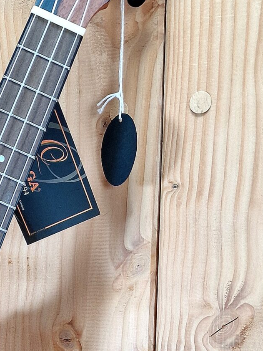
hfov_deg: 20.1
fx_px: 709
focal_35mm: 70
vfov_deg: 27.0
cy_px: 302
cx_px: -25
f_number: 1.8
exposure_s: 1/120
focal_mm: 6.4
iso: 50
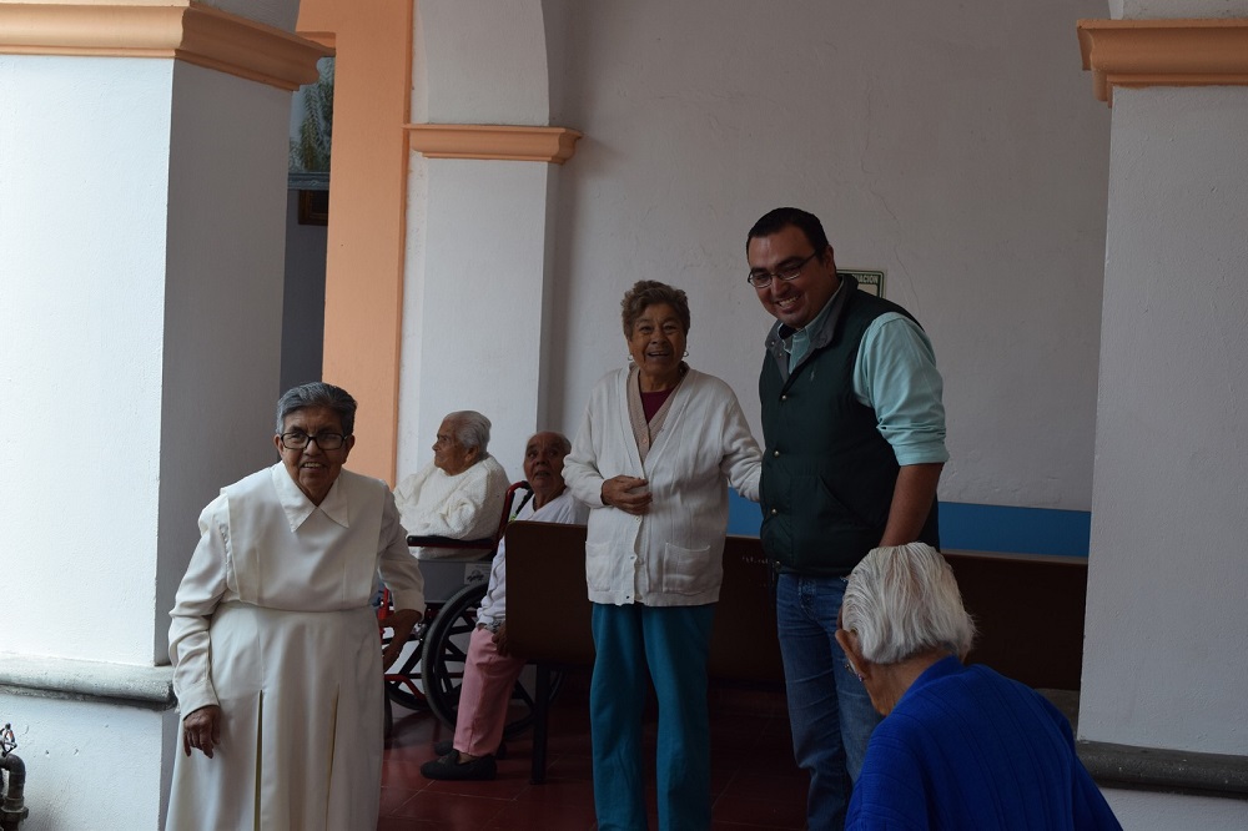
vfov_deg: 25.7
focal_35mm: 52
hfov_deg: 37.9
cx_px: 624
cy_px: 416
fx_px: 1819
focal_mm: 35
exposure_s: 1/250
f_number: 8
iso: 400
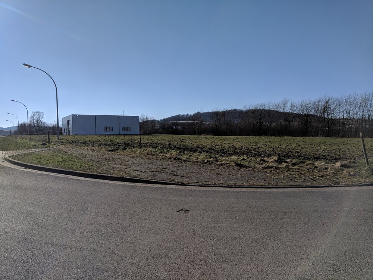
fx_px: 280
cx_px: 186
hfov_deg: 67.3
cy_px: 140
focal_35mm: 26
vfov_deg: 53.1
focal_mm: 4.67
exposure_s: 1/3876
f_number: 2
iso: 51
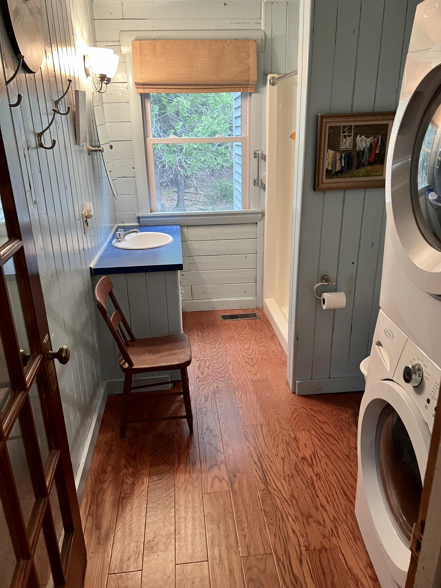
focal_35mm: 26
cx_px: 220
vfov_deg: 67.3
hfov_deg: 53.1
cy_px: 294
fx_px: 442
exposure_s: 1/60
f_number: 1.5
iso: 320
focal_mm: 5.7
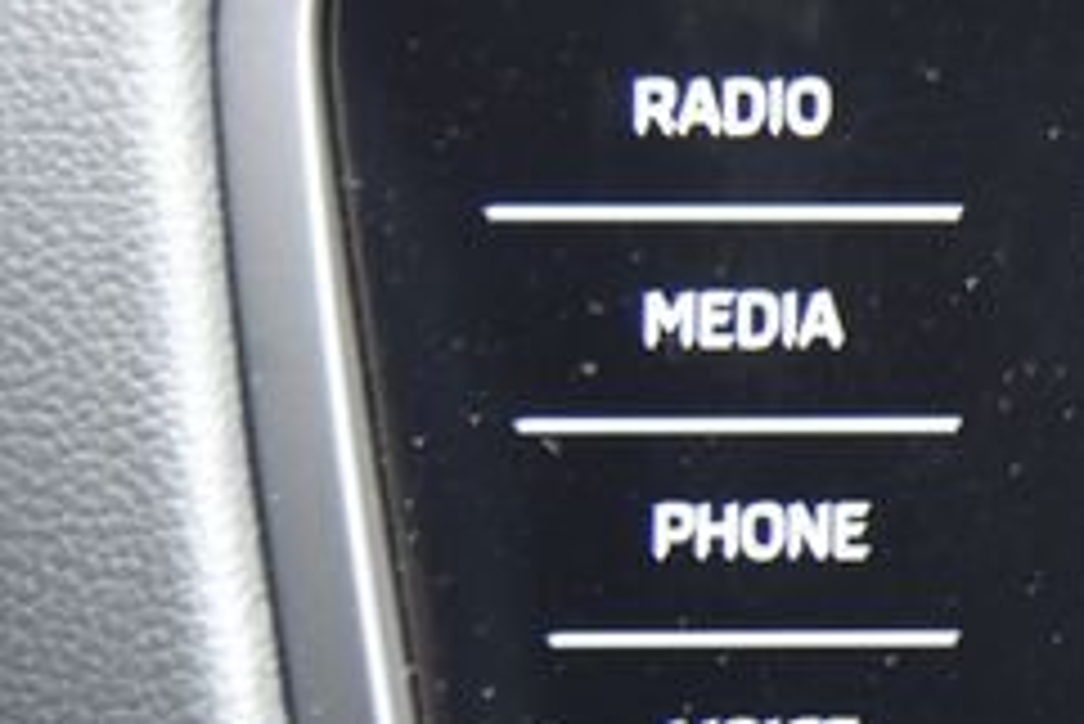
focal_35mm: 187
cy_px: 742
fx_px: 5634
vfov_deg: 7.3
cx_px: 2258
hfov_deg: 10.1
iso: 500
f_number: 4
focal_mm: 44
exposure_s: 1/6
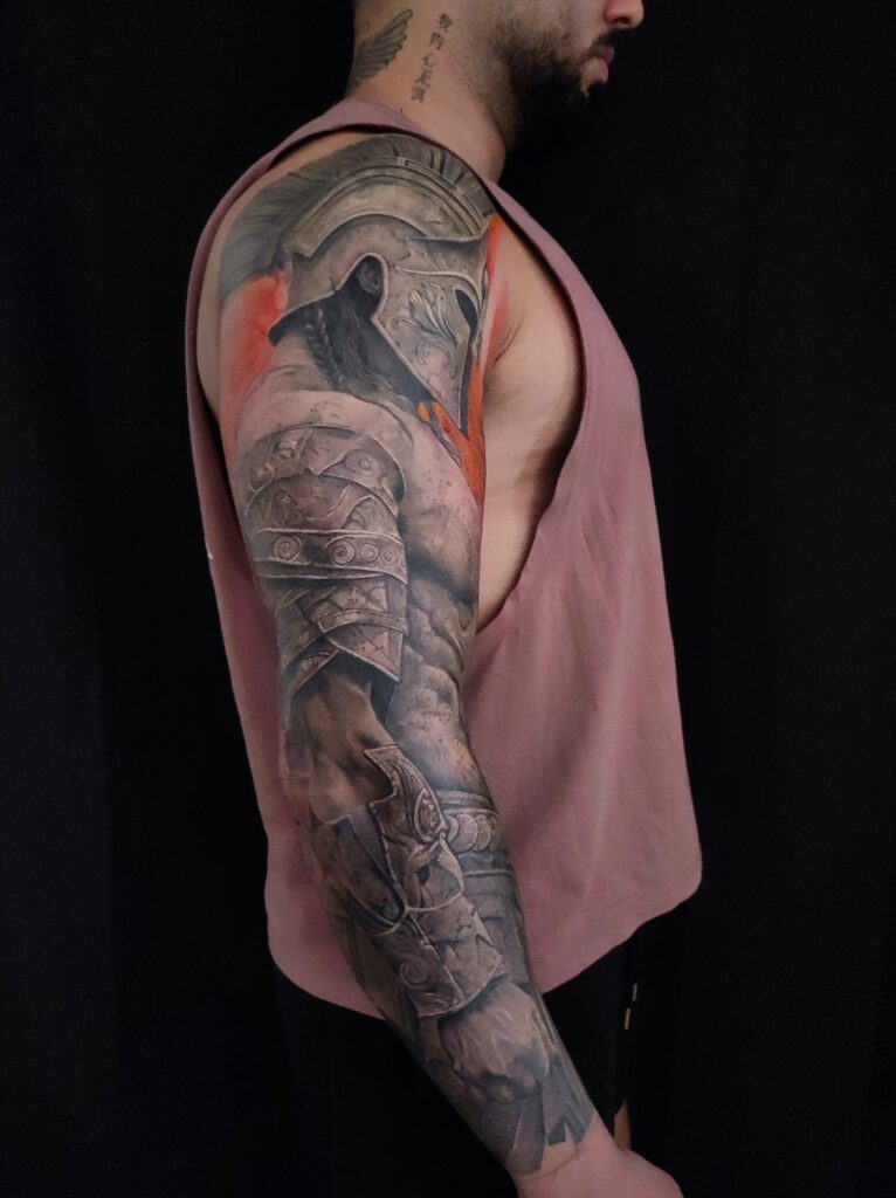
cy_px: 599
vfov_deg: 69.4
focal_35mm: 25
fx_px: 864
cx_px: 448
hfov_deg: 54.8
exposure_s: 1/17
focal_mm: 4.7
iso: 2481
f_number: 1.79
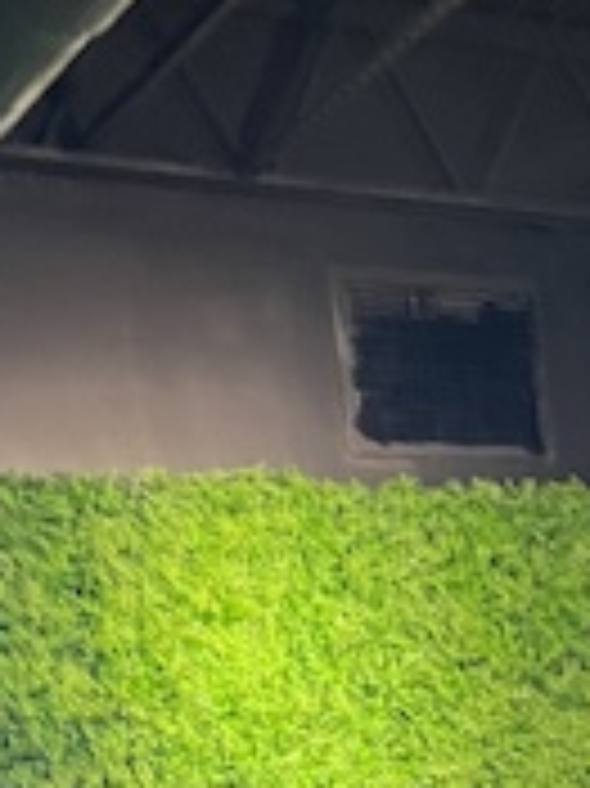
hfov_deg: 15.5
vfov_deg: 17.9
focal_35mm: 95
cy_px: 1261
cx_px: 225
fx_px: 2162
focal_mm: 5.1
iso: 640
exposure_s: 1/40
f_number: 1.6
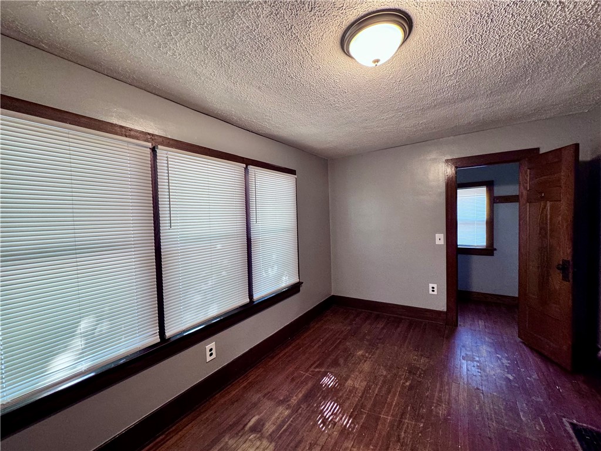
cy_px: 226
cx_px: 300
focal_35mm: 14
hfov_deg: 102.1
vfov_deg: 85.7
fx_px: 243
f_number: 2.2
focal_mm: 2.22
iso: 200
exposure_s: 1/60
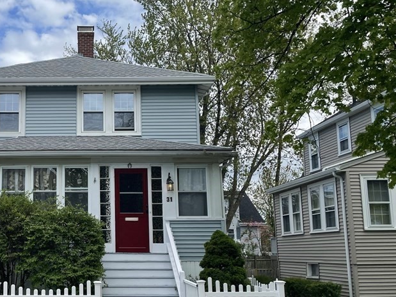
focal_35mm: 43
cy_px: 184
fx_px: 492
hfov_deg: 42.2
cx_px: 87
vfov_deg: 33.4
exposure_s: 1/2681
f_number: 1.6
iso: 32
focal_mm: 4.2
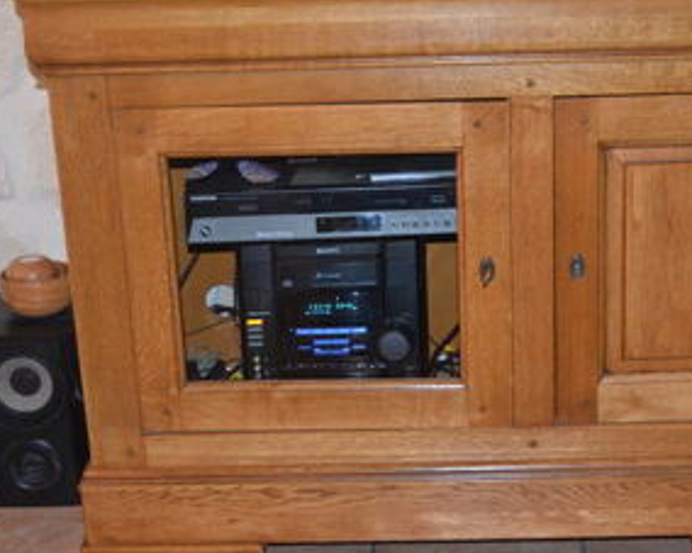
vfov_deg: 22.2
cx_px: 434
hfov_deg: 27.5
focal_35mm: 69
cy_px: 268
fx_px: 1408
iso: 3200
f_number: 4
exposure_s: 1/60
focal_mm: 29
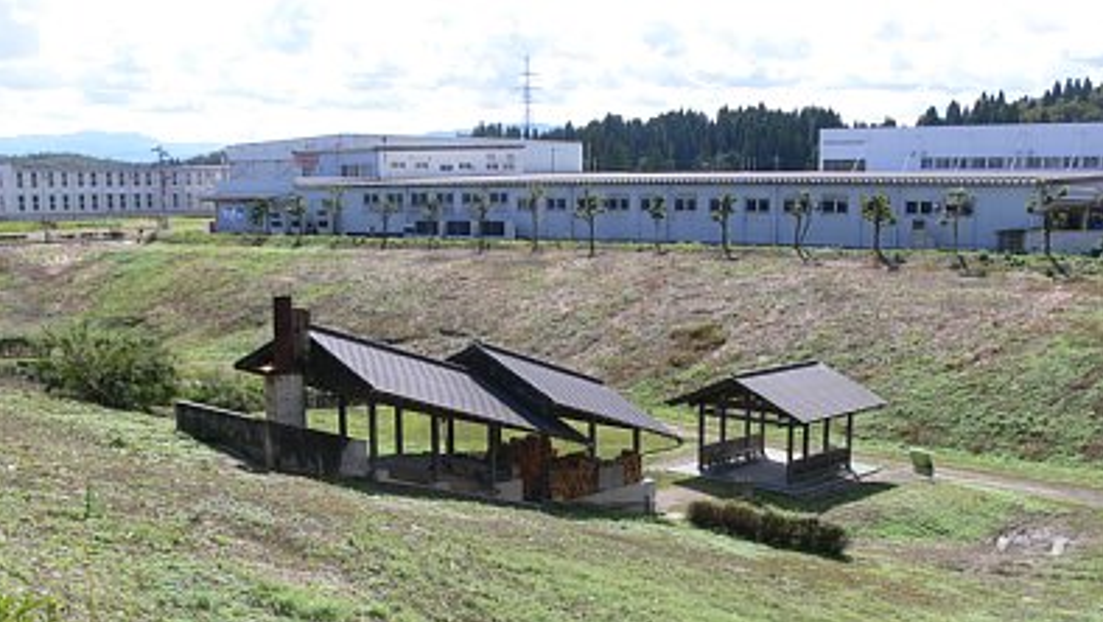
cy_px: 417
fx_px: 1229
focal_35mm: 42
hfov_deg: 48.3
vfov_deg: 28.2
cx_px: 554
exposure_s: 1/250
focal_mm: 8
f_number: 5.6
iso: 80
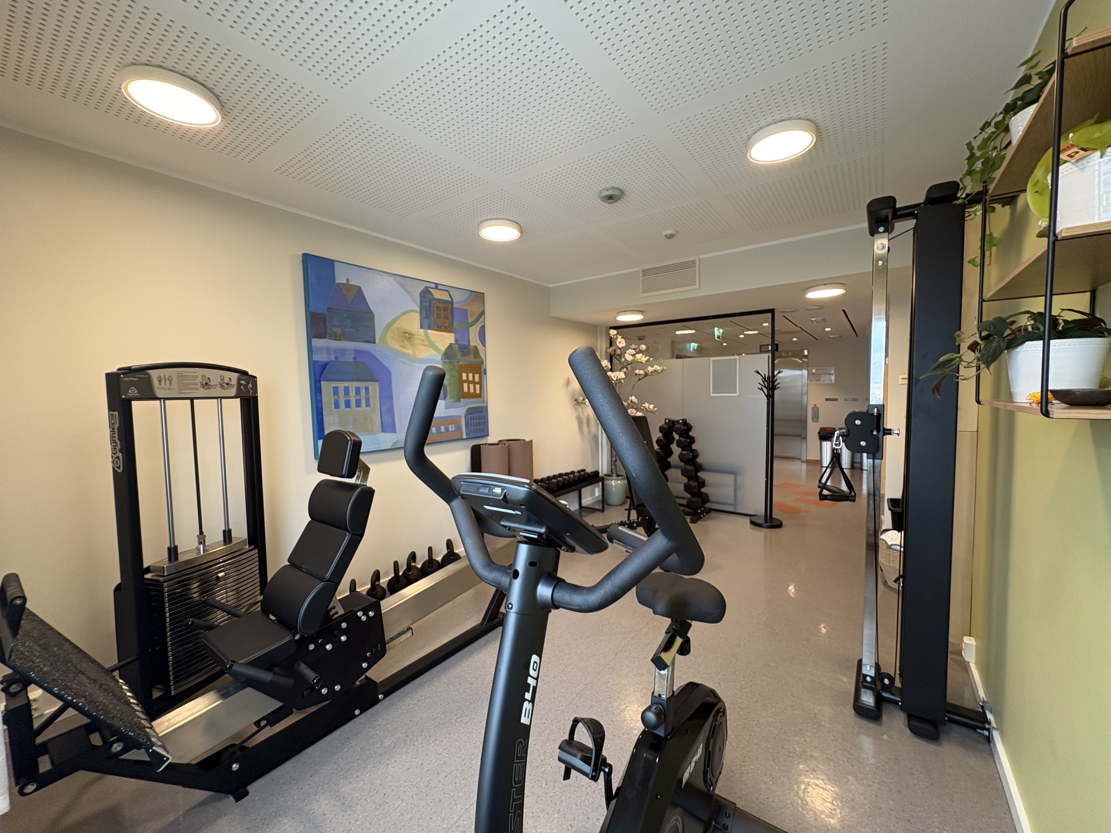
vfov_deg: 85.7
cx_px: 556
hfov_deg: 102.1
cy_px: 416
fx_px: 449
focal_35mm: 14
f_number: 2.2
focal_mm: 2.22
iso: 125
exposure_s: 1/50
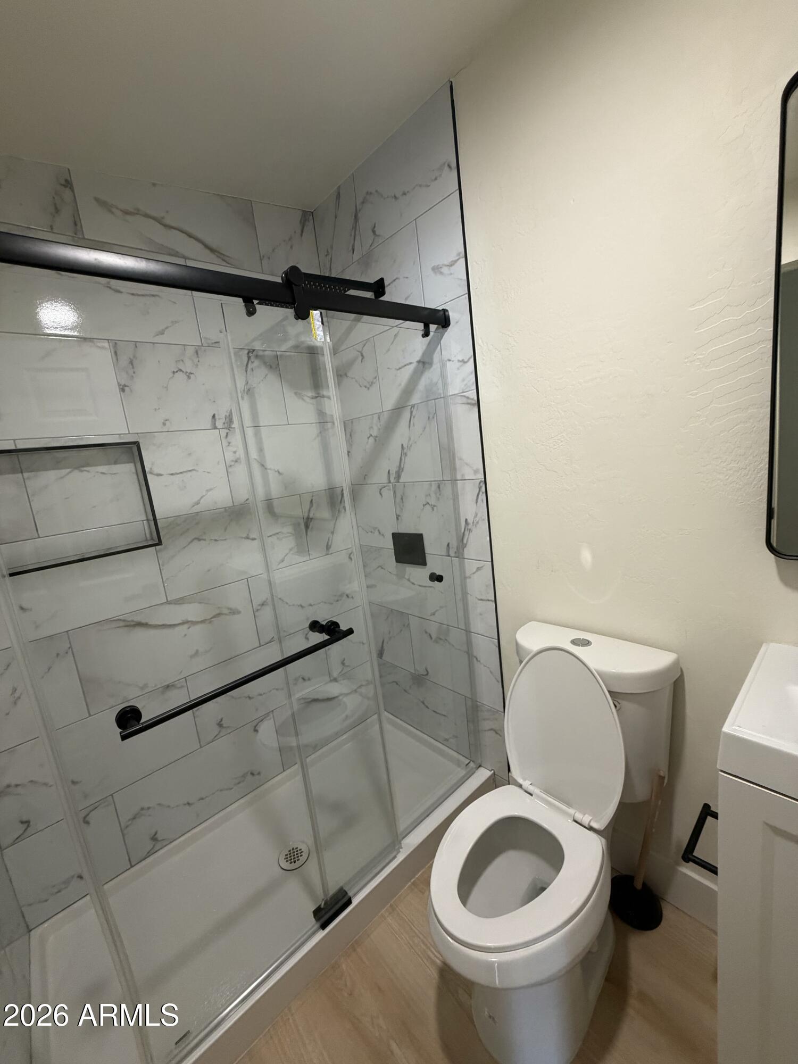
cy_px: 532
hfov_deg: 85.7
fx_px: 430
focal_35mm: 14
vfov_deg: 102.1
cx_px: 399
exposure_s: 1/91
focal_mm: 2.22
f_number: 2.2
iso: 320
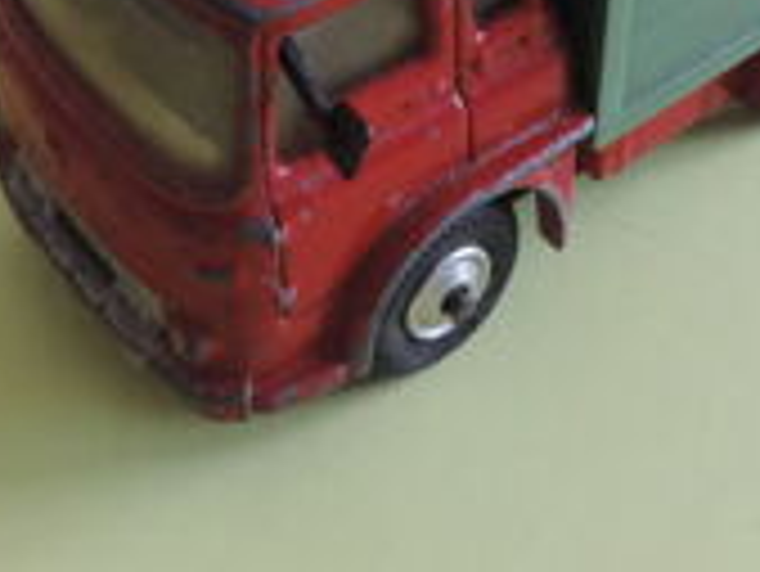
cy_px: -54
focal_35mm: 68
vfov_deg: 20.6
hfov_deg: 28.5
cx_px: 441
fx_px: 1494
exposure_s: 1/30
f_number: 3
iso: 280
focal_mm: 4.3
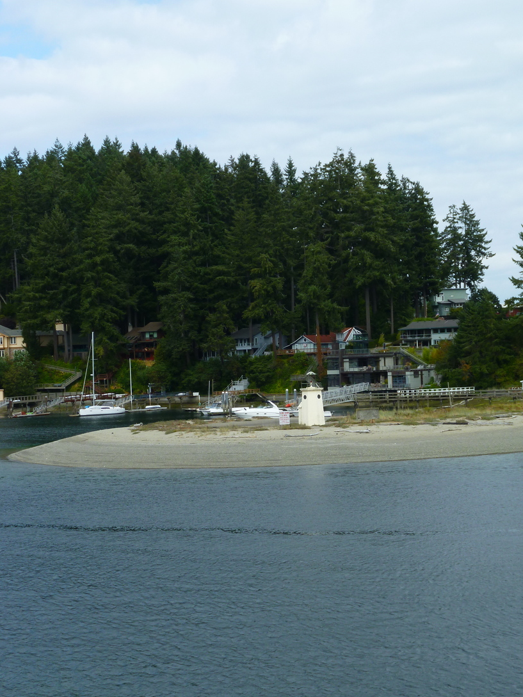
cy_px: 379
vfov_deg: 29.0
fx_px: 1349
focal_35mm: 67
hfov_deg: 21.9
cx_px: 303
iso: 80
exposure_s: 1/320
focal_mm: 10.3
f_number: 4.6
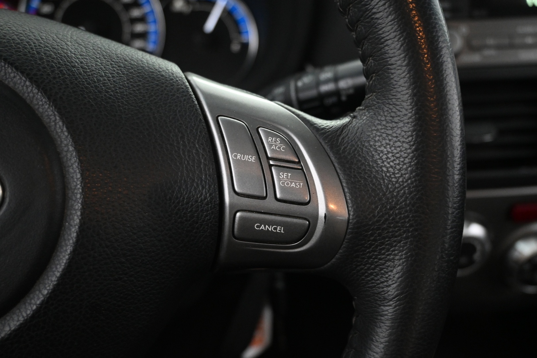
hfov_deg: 56.1
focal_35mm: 34
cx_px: 268
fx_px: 503
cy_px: 179
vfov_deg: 39.1
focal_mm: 22.5
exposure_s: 1/40
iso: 2800
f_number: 4
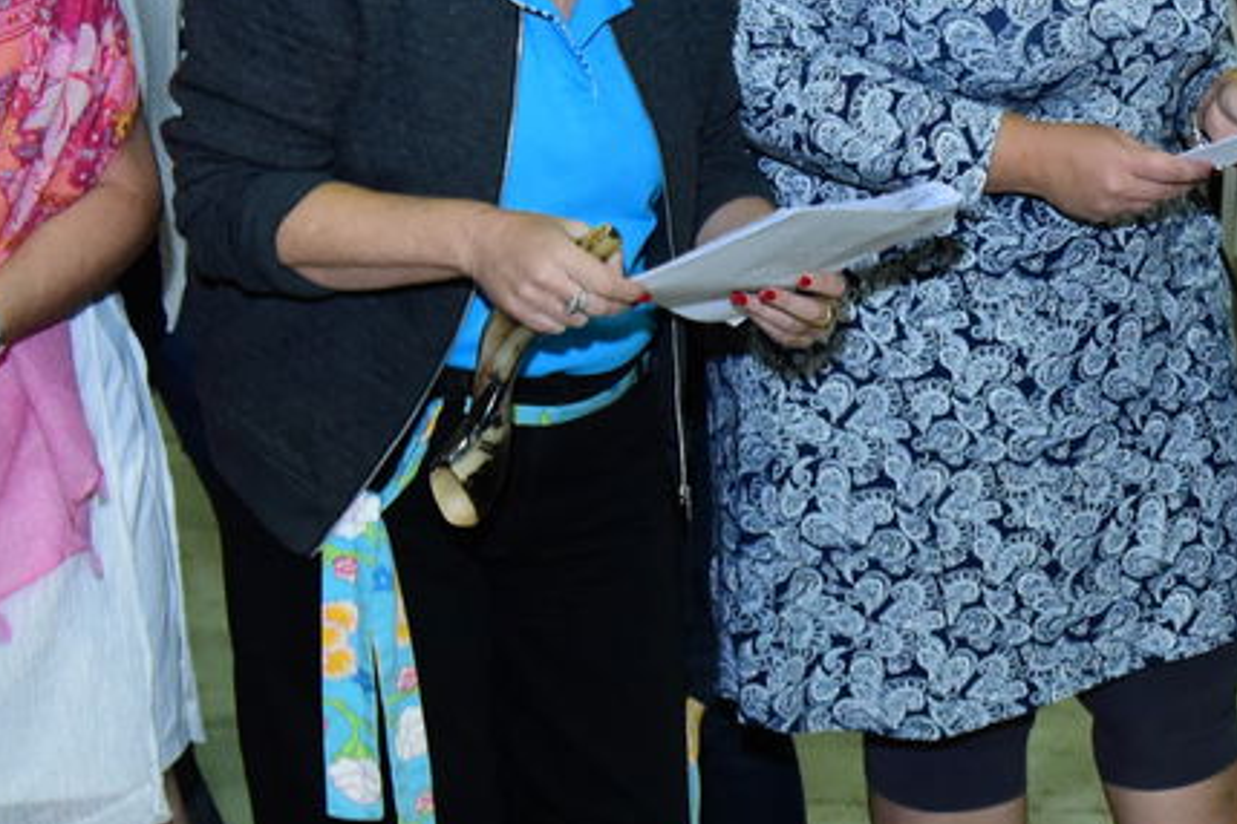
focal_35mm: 111
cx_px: 1845
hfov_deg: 16.8
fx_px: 3814
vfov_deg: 12.2
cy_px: 759
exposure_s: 1/125
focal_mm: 34
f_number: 5.6
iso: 3200
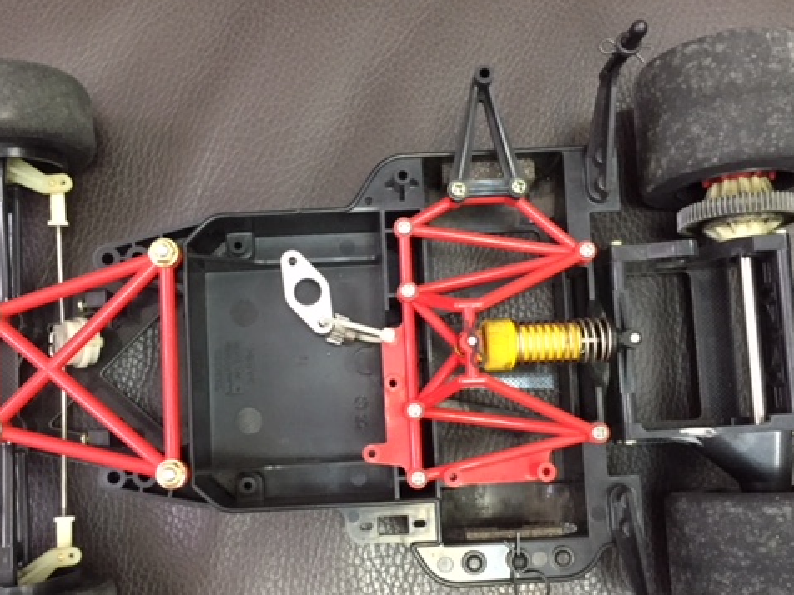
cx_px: 385
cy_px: 368
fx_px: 895
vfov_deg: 36.6
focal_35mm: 39
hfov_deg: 47.9
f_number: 2.2
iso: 250
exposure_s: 1/25
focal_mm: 4.15
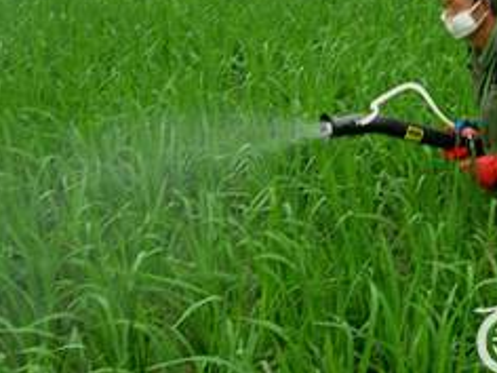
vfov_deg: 23.7
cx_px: 371
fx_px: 876
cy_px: 84
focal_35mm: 61
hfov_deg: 31.1
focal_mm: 7.5
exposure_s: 1/79.6
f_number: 3.8
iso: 64
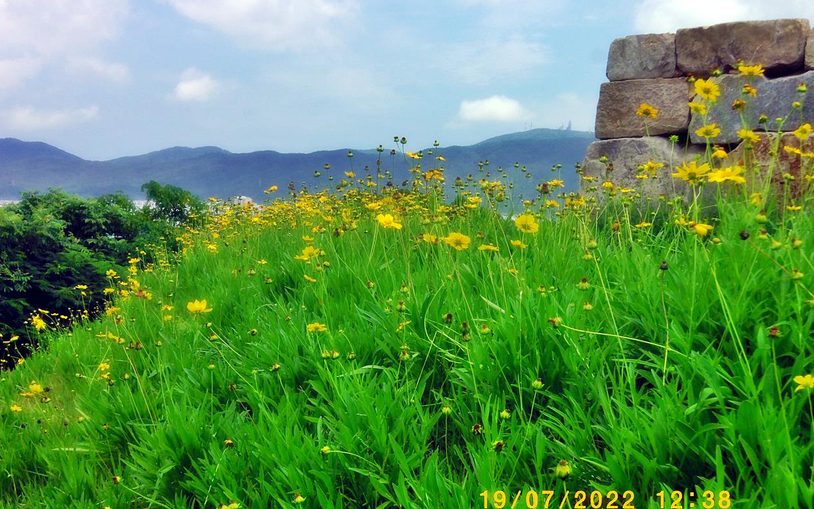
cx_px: 405
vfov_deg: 26.9
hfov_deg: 41.8
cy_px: 264
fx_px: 1065
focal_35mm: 48
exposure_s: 1/80
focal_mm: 8.4
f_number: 12.6
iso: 64
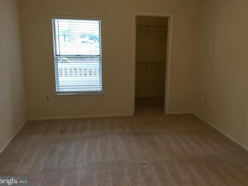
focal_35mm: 31
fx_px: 222
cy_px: 87
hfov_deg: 58.3
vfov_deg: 45.4
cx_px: 129
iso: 32
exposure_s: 1/15
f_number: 2.2
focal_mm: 4.15
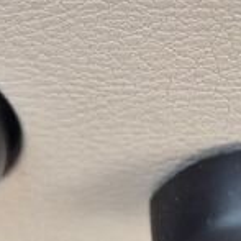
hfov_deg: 12.1
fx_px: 1118
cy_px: -10
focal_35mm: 142
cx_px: 254
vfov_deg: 12.1
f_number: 1.8
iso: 125
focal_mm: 5.4
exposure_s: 1/100
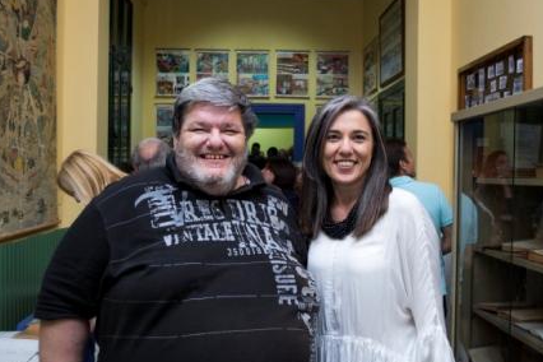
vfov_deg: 32.6
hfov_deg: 47.4
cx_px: 282
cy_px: 184
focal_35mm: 41
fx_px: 618
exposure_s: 1/50
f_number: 4.2
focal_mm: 26
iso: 800
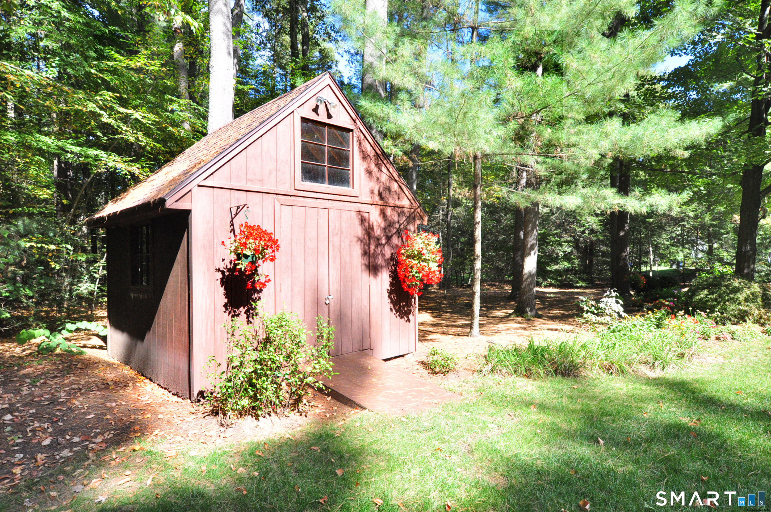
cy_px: 256
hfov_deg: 85.5
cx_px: 386
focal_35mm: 20
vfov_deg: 63.1
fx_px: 417
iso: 1600
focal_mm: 13
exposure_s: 1/500
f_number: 8
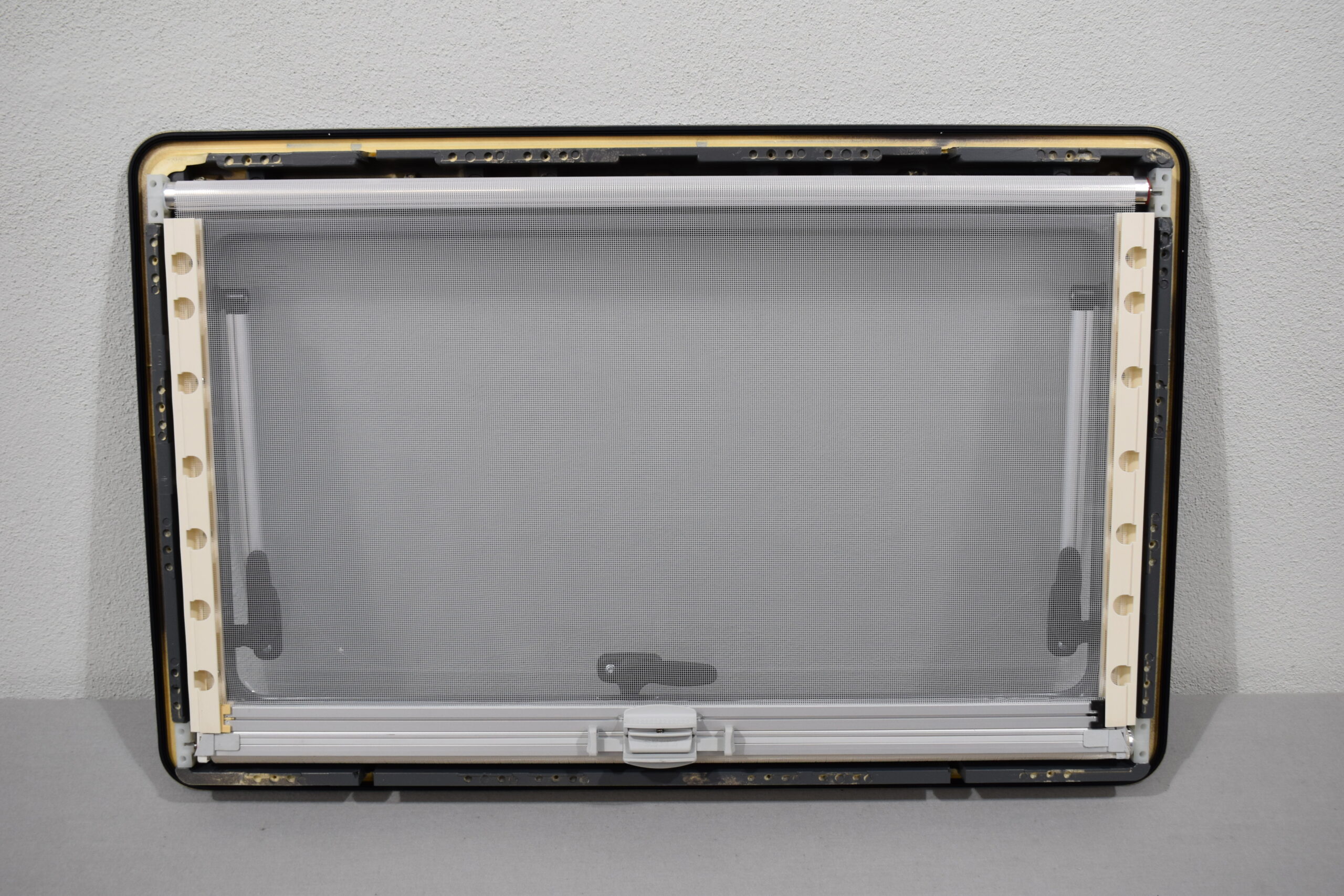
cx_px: 672
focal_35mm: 39
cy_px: 448
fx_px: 1456
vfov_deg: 34.2
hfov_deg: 49.6
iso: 400
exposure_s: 1/125
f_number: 5.6
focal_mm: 26
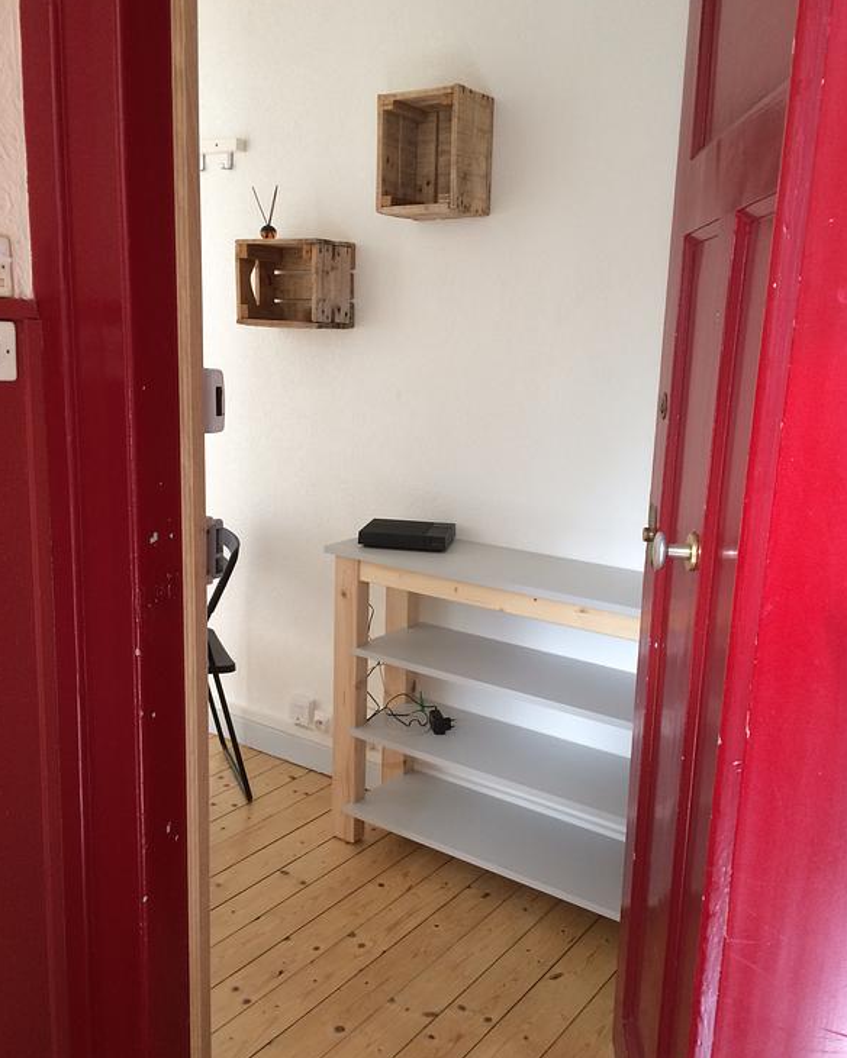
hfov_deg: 47.1
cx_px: 428
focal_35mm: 31
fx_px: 971
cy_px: 541
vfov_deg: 57.2
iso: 125
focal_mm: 4.15
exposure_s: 1/33
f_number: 2.2
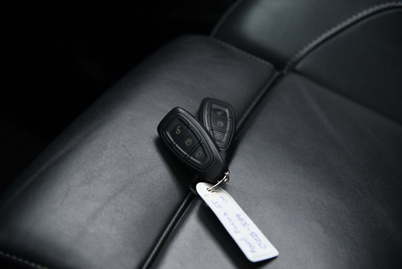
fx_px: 693
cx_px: 201
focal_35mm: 62
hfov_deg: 32.4
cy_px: 134
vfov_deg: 21.9
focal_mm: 62
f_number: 4
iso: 4000
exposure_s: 1/15
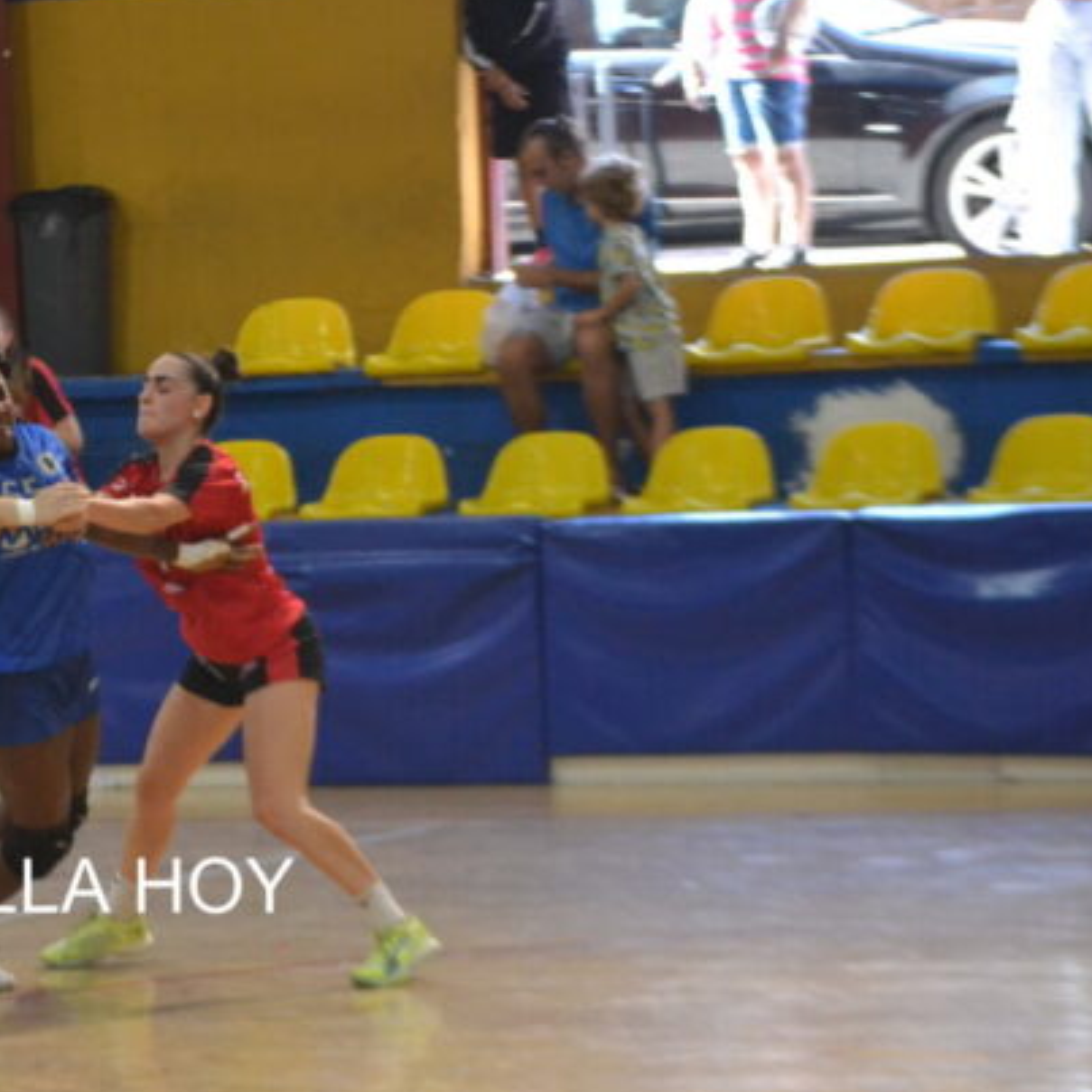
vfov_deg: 8.8
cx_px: 165
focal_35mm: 199
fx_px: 7102
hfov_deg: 8.8
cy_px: 547
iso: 2800
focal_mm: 82
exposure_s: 1/500
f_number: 4.2
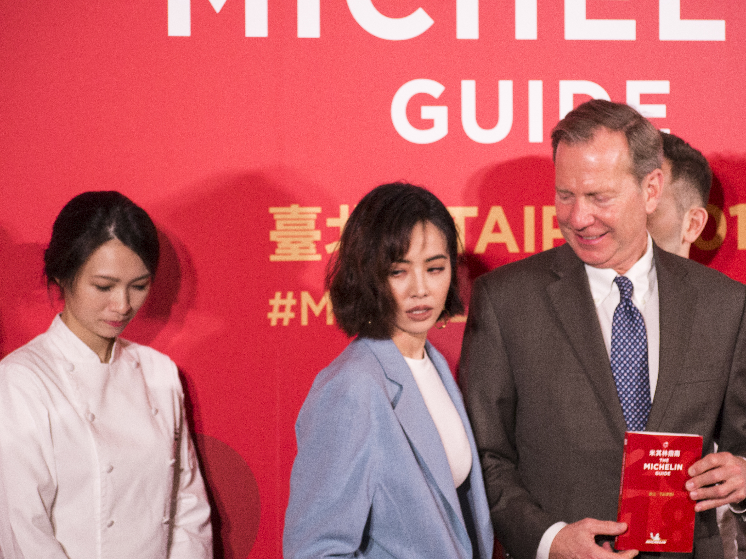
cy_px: 280
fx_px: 3190
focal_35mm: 148
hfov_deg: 13.3
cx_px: 373
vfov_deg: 10.0
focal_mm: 74
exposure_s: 1/160
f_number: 4.7
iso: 1250
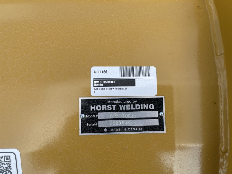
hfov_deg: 67.3
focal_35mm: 26
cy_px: 87
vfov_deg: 53.1
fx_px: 174
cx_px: 116
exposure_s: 1/1949
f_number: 1.6
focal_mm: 4.2
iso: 32
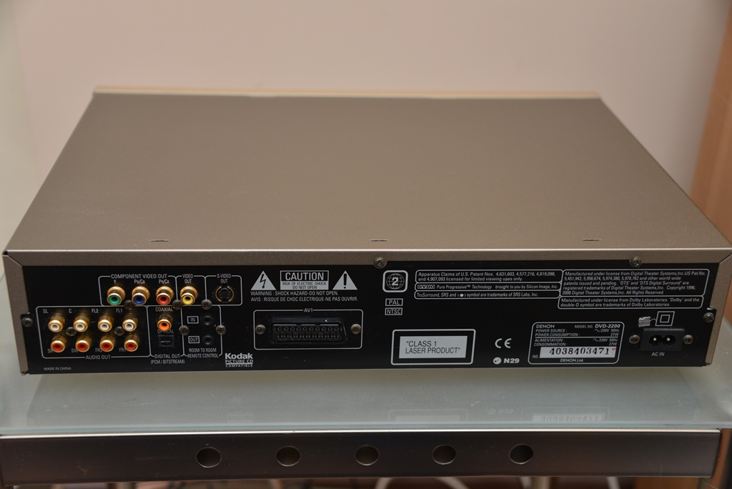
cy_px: 244
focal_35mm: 50
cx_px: 366
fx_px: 1017
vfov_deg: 27.0
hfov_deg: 39.6
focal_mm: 50
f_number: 4.5
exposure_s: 1/60
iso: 800
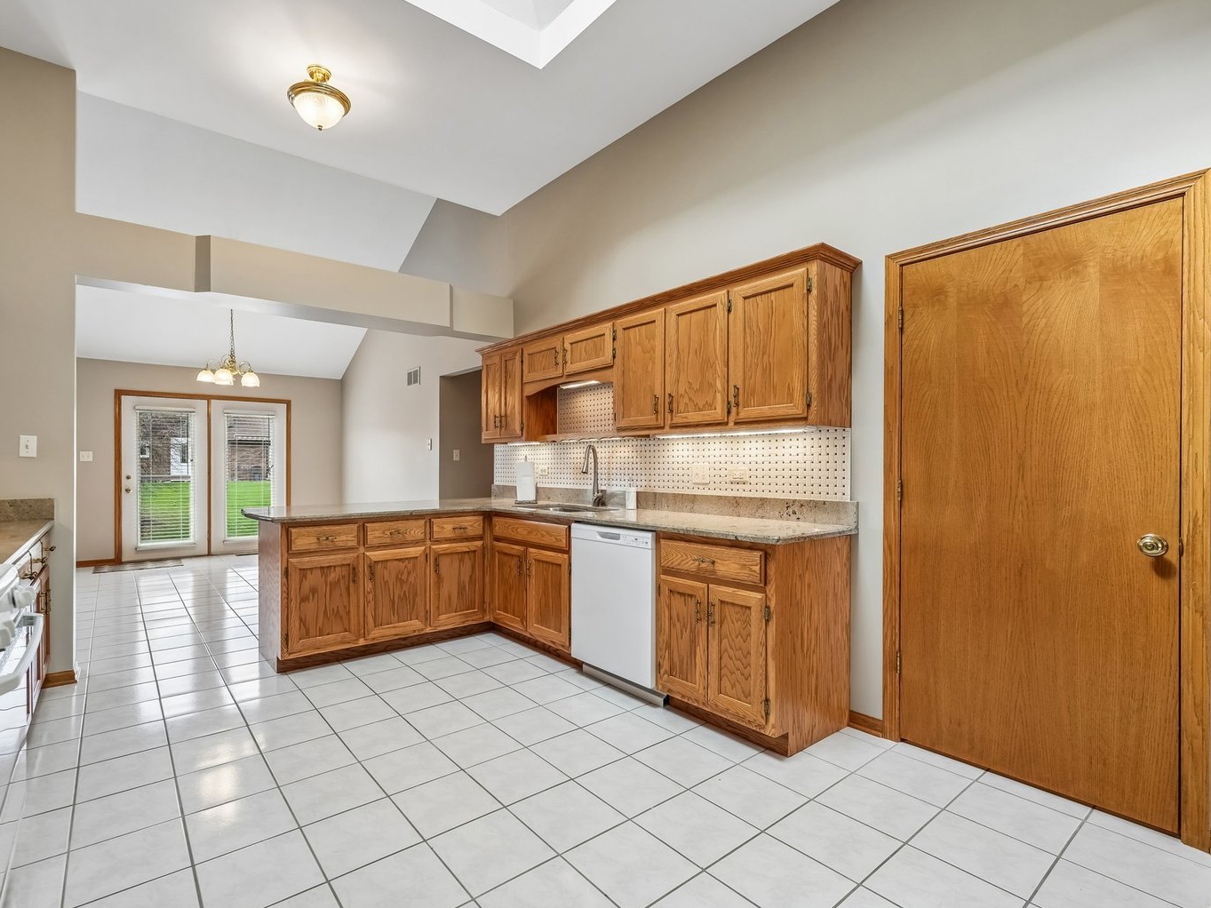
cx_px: 540
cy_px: 452
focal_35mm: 16
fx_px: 560
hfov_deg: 94.1
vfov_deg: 78.1
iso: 400
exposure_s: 1/100
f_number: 5.6
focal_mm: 14
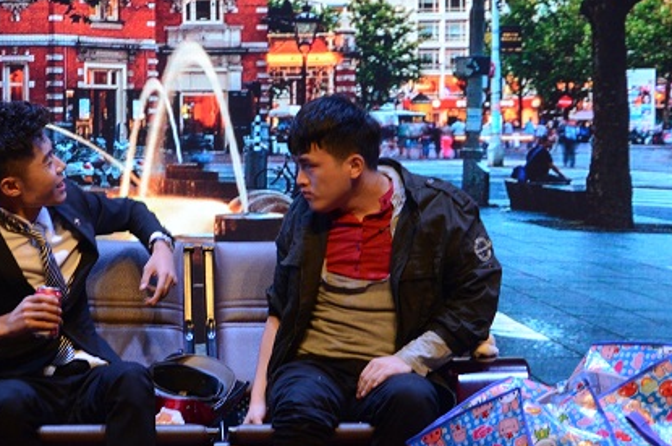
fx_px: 4003
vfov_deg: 6.4
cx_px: 220
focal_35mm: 215
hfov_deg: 9.6
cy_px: 268
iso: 1250
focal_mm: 85
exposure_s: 1/80
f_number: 8
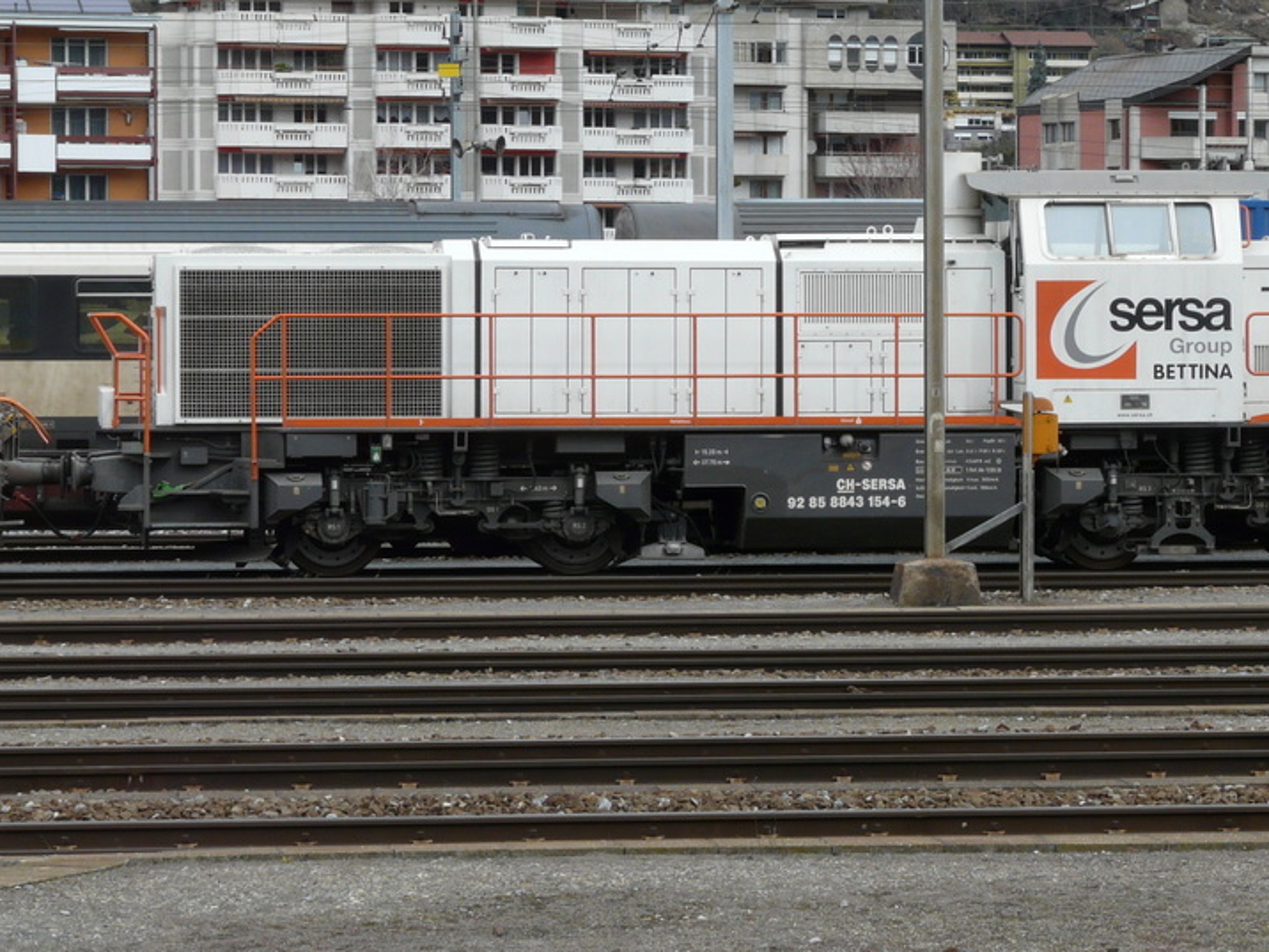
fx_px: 5169
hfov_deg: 14.0
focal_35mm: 141
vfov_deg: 10.5
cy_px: 395
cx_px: 870
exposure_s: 1/250
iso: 100
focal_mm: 16.6
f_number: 5.6
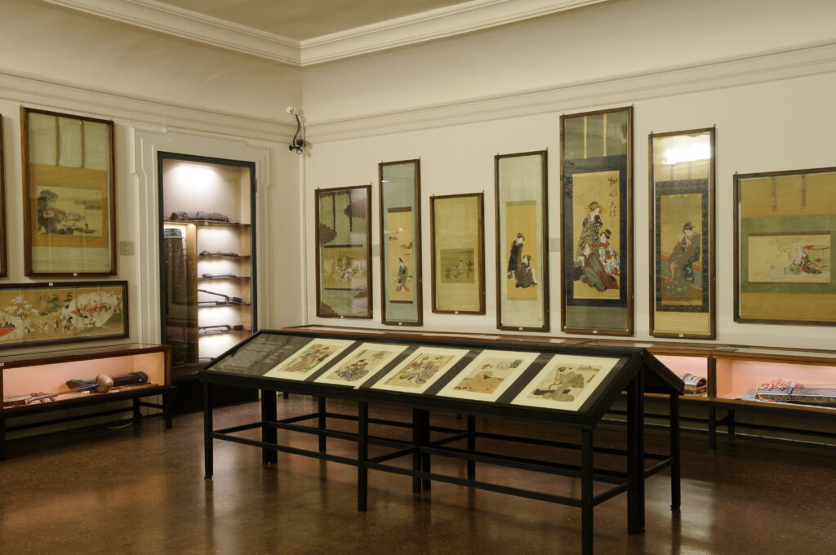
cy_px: 278
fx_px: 835
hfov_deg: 53.2
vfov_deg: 36.8
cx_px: 418
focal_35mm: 36
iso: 200
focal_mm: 24
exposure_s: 5
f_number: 10
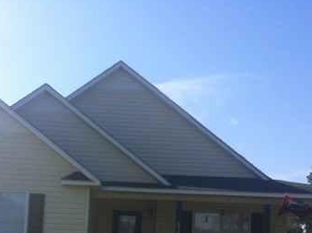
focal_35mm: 66
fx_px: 594
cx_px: 128
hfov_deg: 29.4
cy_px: 201
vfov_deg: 21.8
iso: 80
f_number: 2.8
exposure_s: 1/1436
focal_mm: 3.85
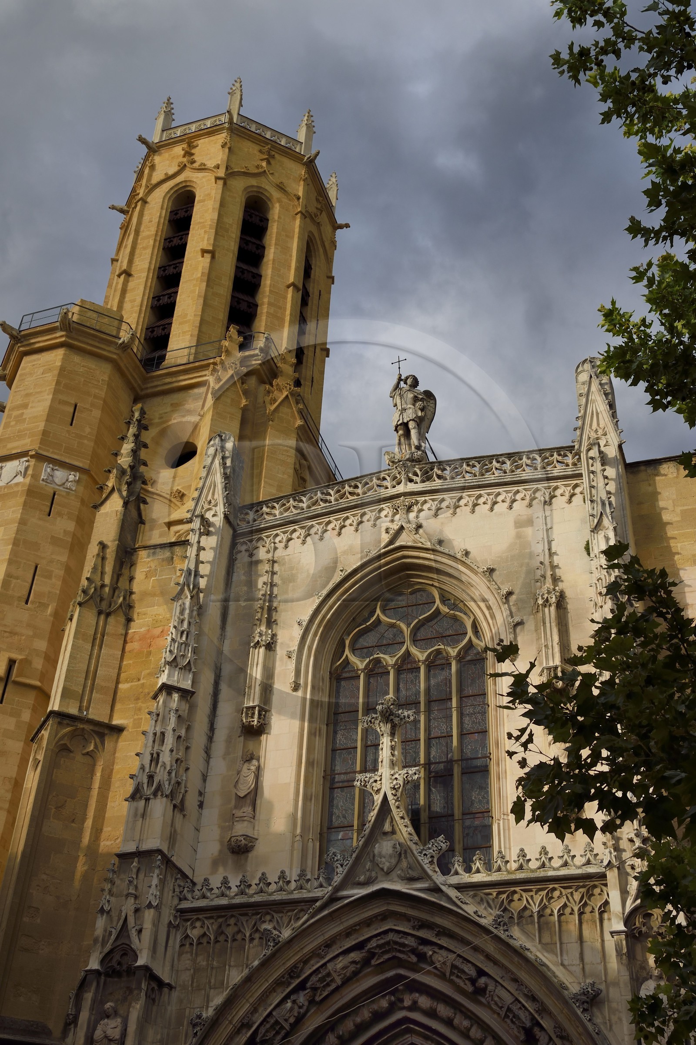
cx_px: 348
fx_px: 1277
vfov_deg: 44.5
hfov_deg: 30.5
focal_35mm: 44
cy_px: 522
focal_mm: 44
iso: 200
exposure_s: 1/250
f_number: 14
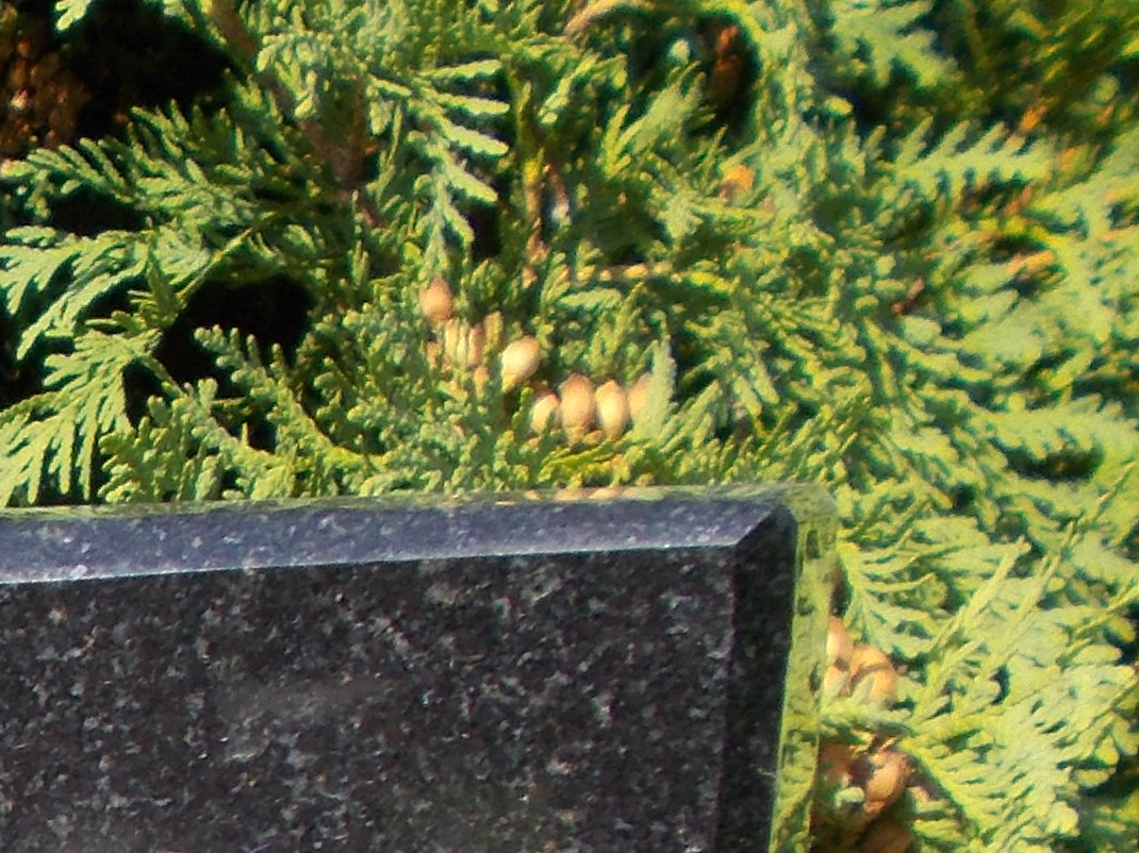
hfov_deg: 15.2
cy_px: 1616
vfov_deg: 12.0
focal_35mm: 112
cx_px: -910
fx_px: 3684
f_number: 8
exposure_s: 1/100
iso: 80
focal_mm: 4.6
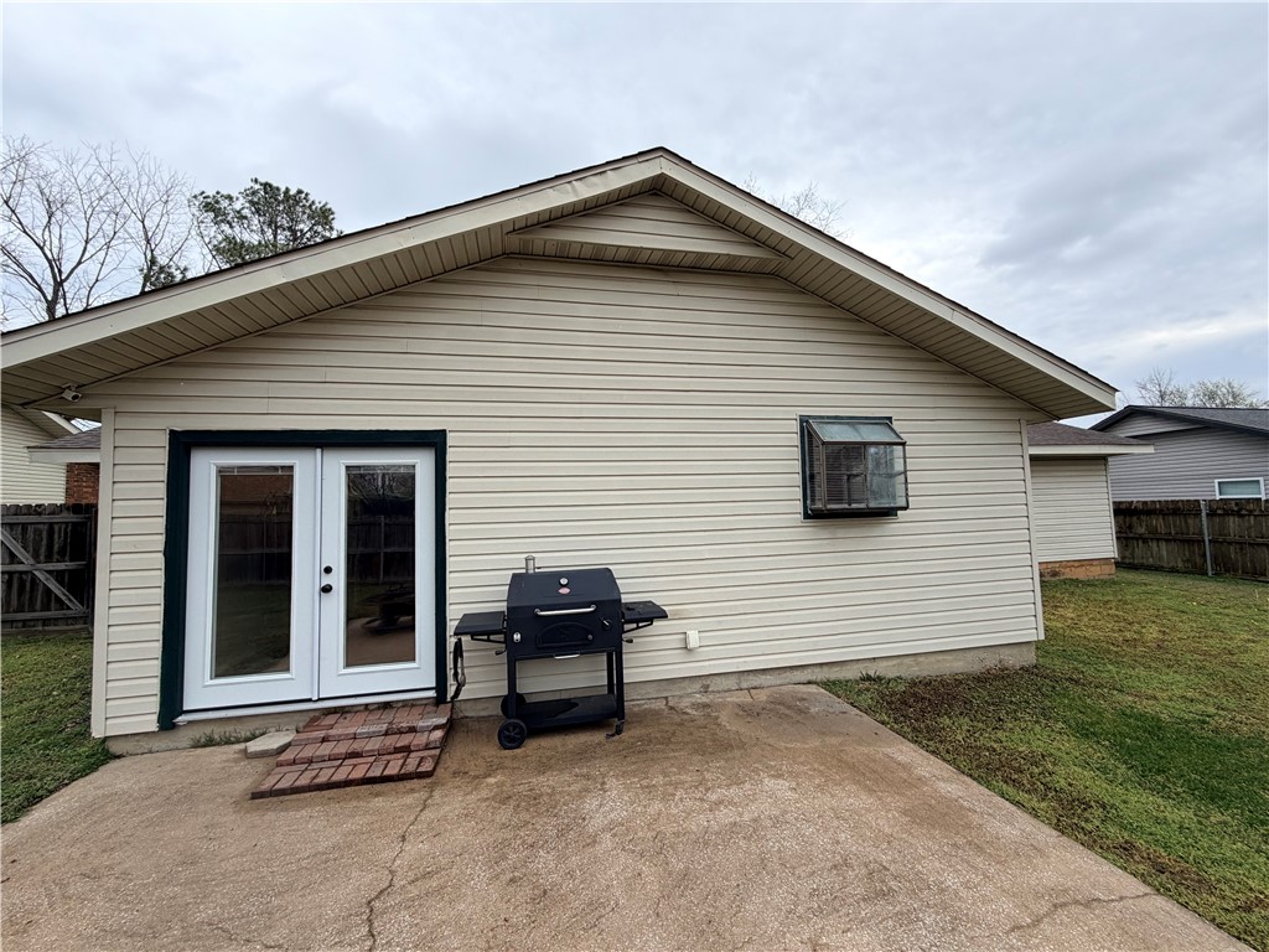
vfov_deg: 85.7
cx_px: 634
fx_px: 513
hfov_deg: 102.1
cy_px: 476
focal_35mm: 14
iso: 50
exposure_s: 1/502
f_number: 2.2
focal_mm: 2.22
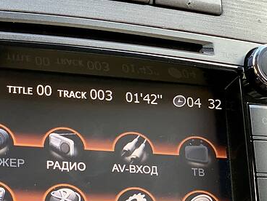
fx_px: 872
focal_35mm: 113
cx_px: 34
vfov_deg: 13.1
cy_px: 125
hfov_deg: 17.2
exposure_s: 1/92
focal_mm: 6
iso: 125
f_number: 2.4
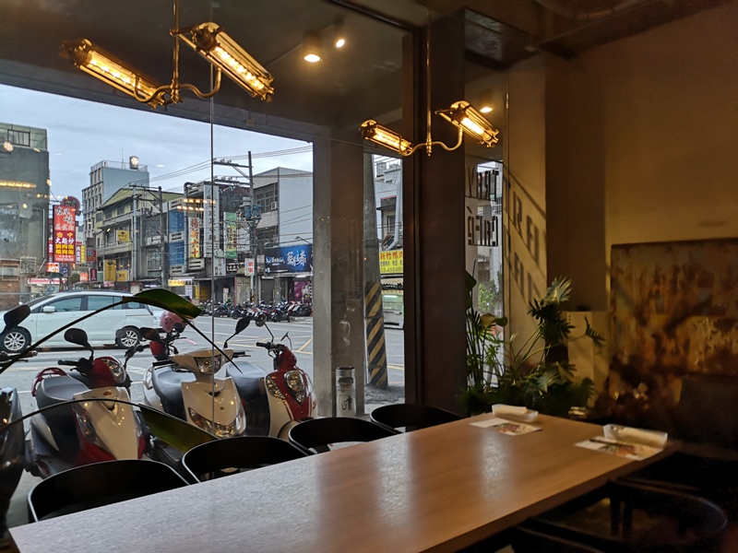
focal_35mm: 27
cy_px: 276
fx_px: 576
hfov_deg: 65.3
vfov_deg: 51.4
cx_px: 369
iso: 125
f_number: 1.8
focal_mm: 3.95
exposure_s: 1/60
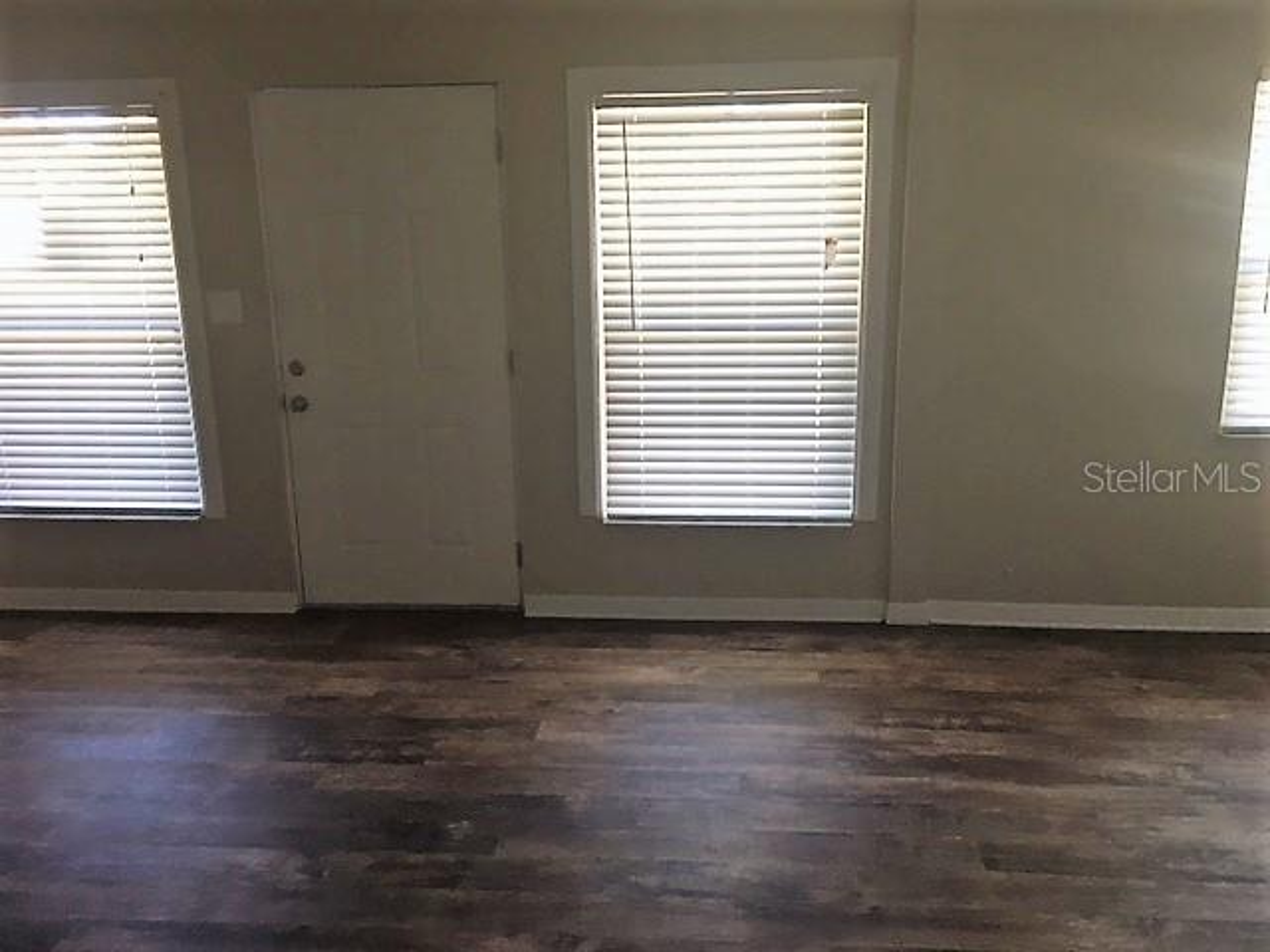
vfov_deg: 48.2
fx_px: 1064
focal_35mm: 29
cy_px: 476
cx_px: 635
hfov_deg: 61.7
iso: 64
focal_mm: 4.15
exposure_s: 1/30
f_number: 2.2
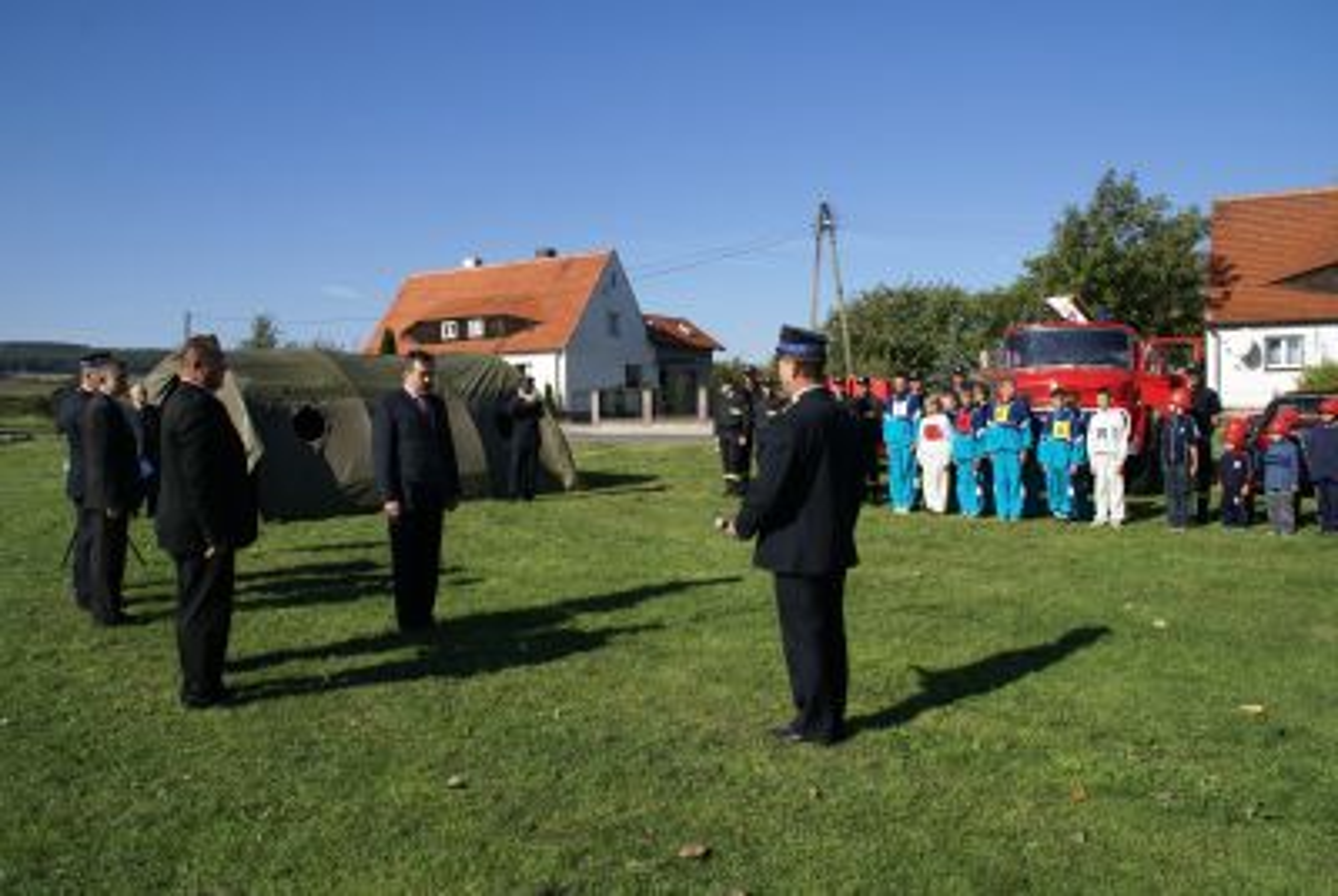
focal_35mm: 27
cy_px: 448
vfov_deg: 48.1
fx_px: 1005
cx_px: 669
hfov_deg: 67.3
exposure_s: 1/200
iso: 100
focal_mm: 18
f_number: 10
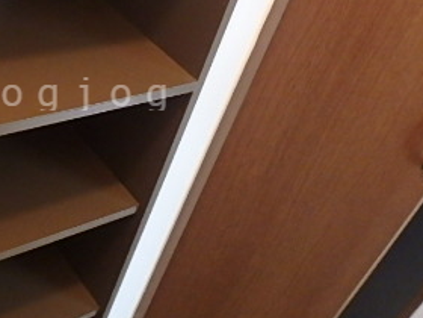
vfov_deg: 29.9
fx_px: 587
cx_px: 71
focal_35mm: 48
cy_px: 92
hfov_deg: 37.9
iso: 800
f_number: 3.5
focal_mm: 3.7
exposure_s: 1/13
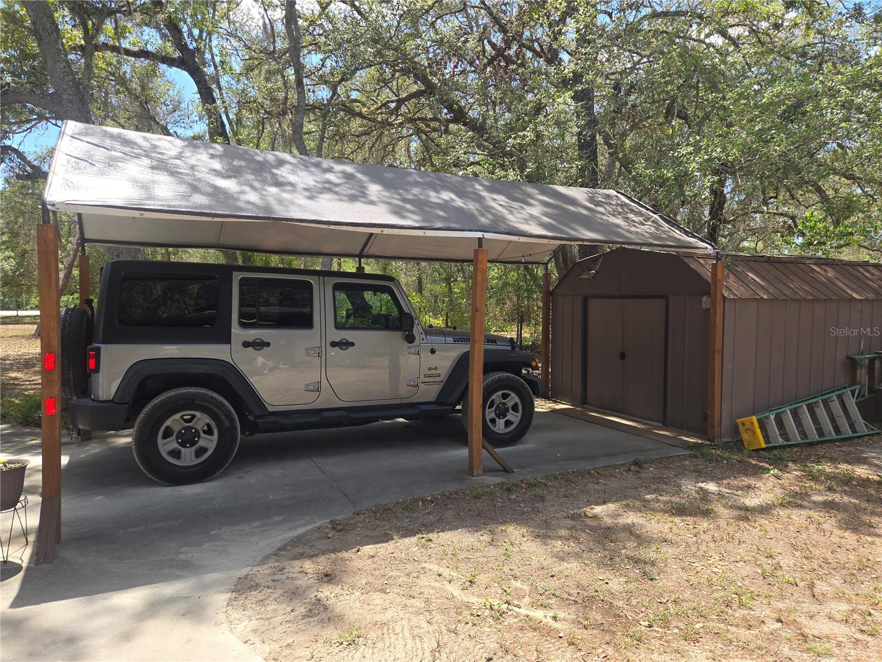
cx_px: 441
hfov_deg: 73.9
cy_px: 331
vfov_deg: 58.9
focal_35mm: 23
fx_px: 586
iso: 25
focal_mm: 5.4
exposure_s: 1/598
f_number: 1.8
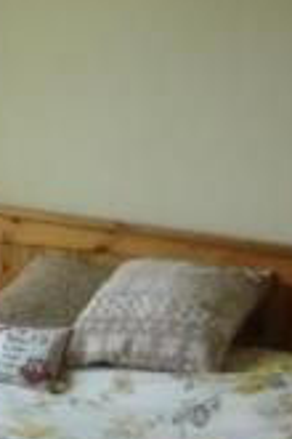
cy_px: 337
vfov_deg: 22.9
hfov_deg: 14.7
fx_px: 1071
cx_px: -115
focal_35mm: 88
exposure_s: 1/60
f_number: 3.3
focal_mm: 4.3
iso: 100
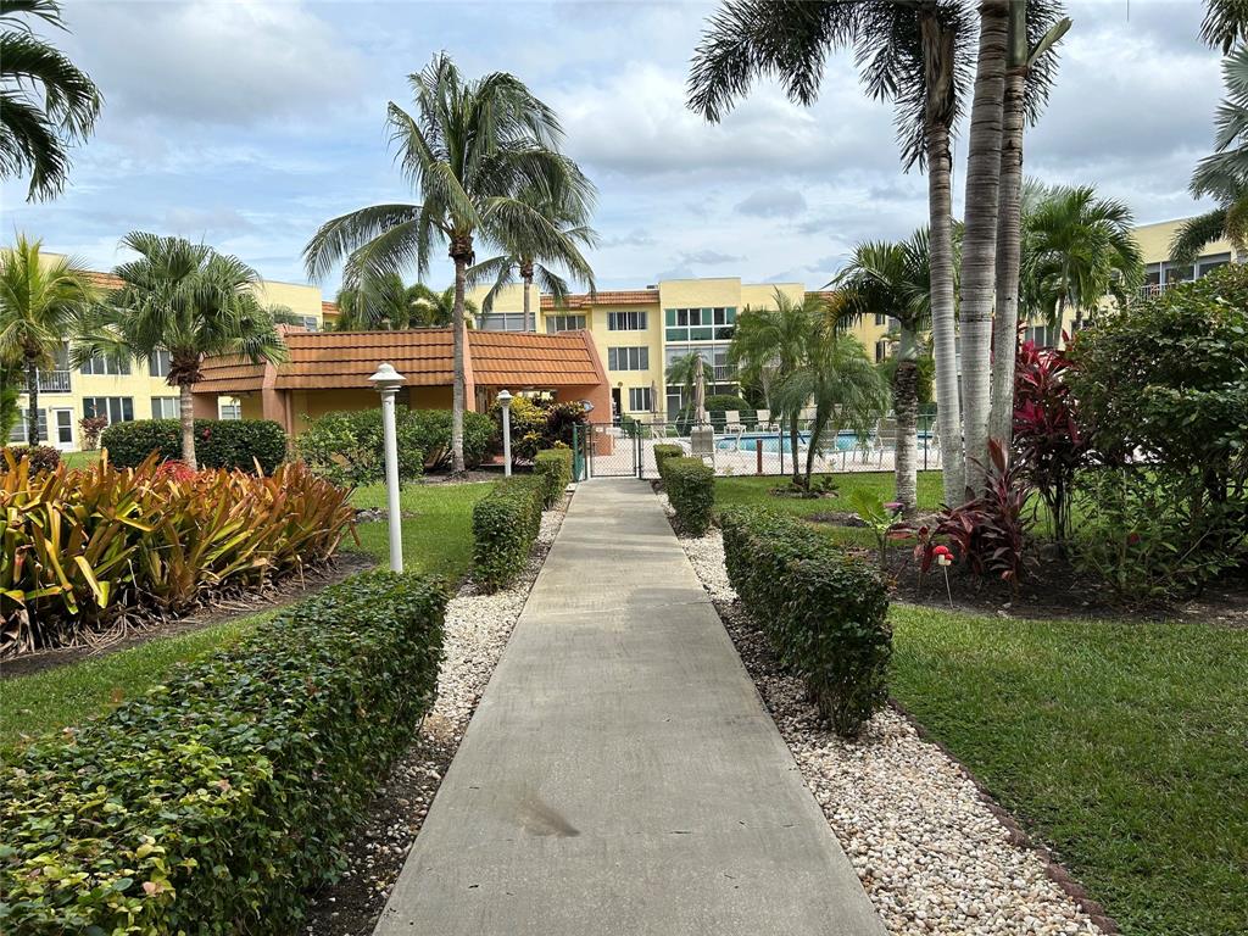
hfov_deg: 67.3
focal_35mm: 26
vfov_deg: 53.1
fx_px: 937
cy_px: 468
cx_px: 624
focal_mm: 5.7
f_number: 1.5
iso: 50
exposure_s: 1/2994
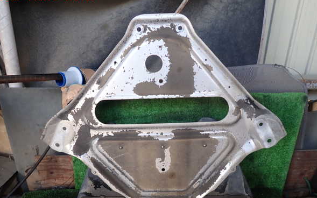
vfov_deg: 45.9
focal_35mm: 27
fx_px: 233
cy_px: 111
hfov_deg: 68.4
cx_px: 157
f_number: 2
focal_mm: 4.5
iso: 100
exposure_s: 1/60
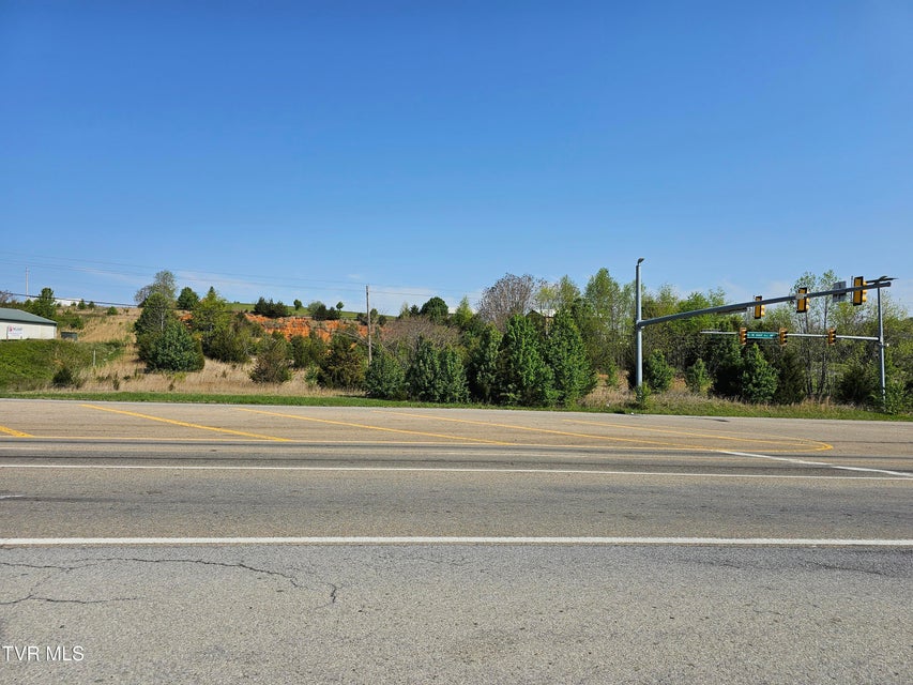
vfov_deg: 58.9
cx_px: 456
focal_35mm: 23
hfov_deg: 73.9
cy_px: 342
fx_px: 607
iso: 10
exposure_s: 1/1195
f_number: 1.7
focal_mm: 6.3
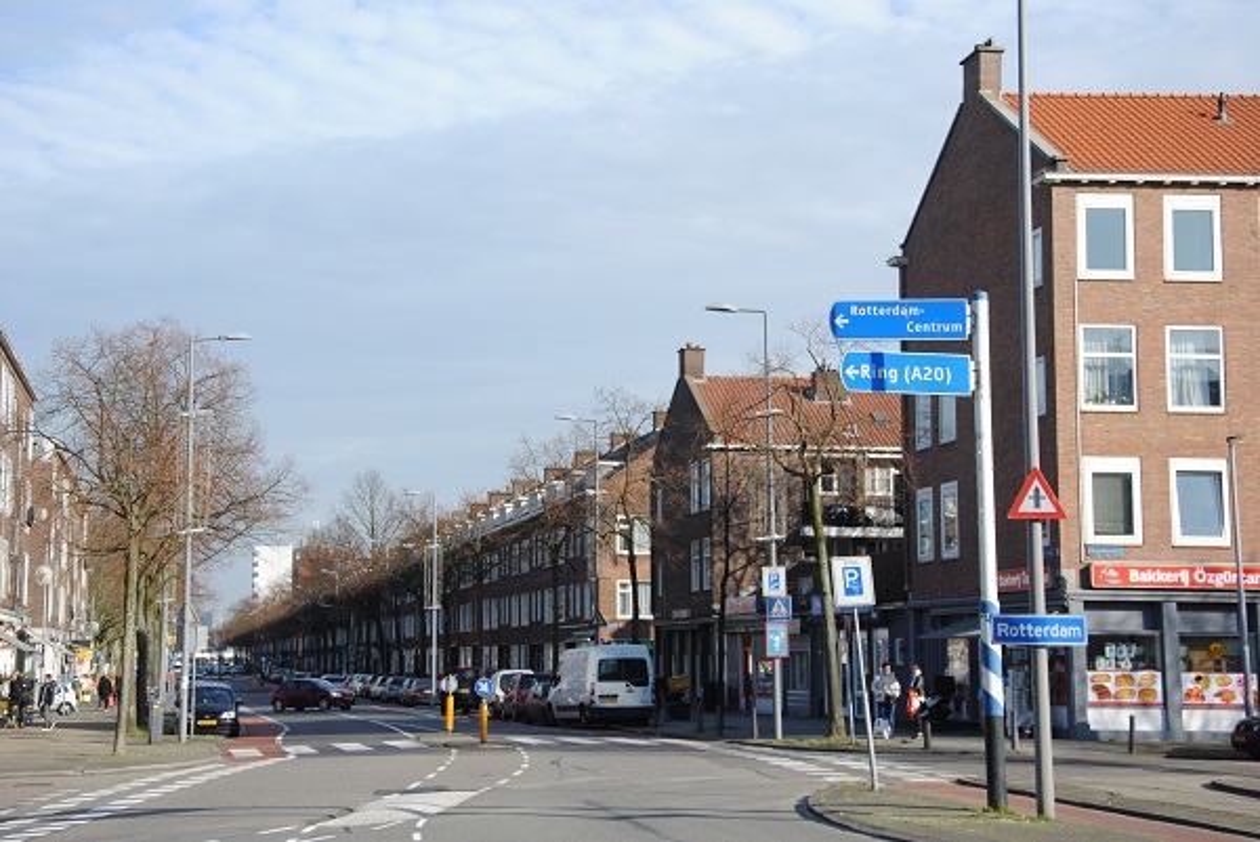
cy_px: 421
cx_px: 630
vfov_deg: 21.6
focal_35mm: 63
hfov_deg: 31.9
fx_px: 2207
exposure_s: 1/250
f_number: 8
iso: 100
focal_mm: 42
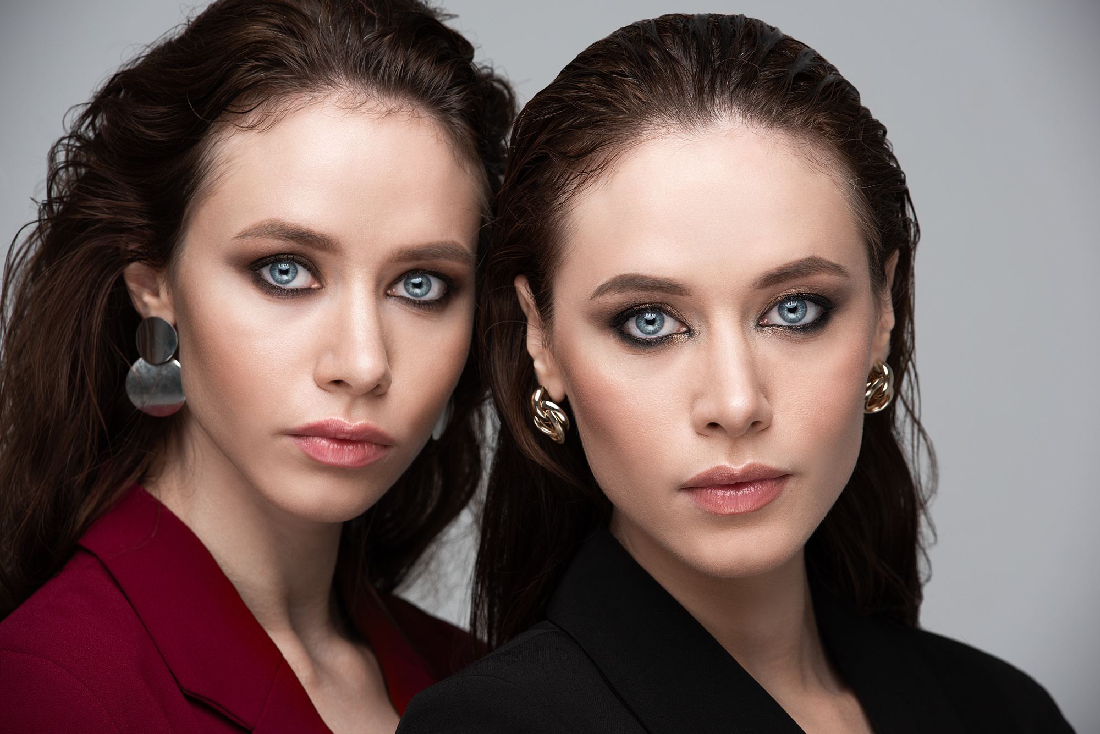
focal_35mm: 135
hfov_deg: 15.2
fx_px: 4126
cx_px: 550
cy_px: 367
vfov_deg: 10.2
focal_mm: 135
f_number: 8
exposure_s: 1/100
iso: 100
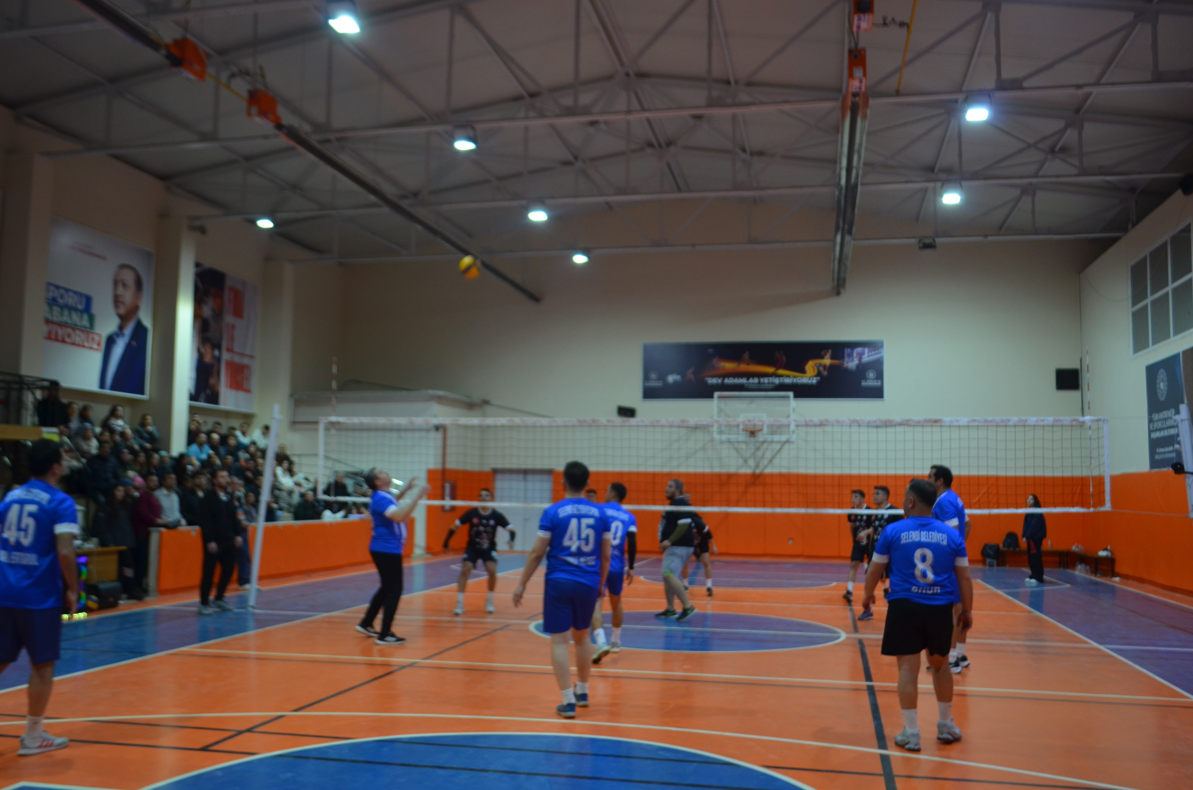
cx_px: 596
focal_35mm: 30
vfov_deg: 43.4
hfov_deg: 62.0
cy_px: 395
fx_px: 992
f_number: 4
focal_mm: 20
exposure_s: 1/60
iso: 400
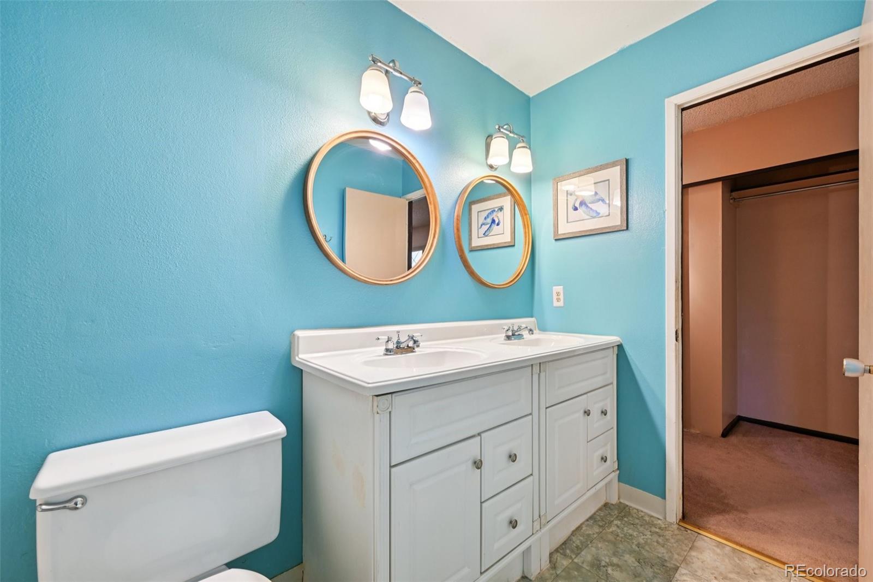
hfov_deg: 104.3
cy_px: 291
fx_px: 339
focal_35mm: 14
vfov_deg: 81.2
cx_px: 436
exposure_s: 1/15
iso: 360
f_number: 11
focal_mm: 14
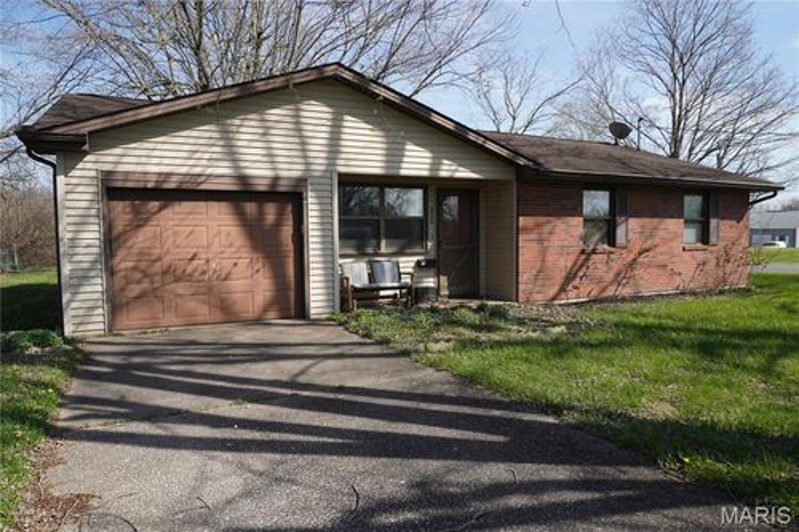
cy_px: 266
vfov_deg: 50.4
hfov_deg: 70.5
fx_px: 566
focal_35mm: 26
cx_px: 400
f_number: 8
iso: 100
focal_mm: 17
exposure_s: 1/160
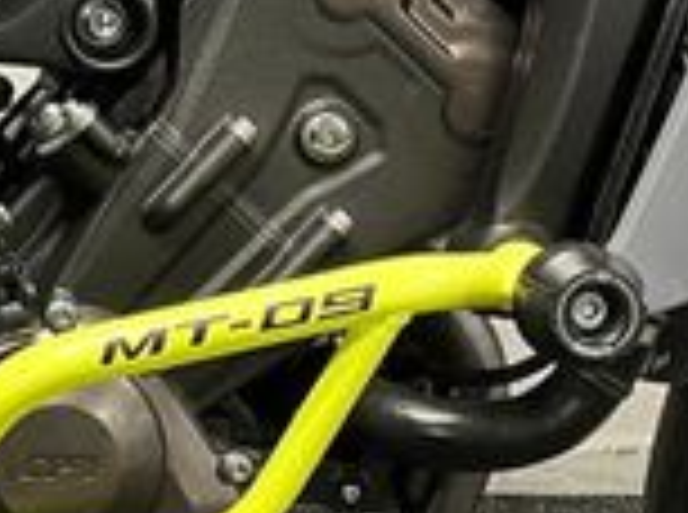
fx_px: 2161
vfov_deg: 13.3
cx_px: -175
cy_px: -14
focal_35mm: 109
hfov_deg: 17.1
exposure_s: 1/50
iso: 250
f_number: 1.6
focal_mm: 5.1
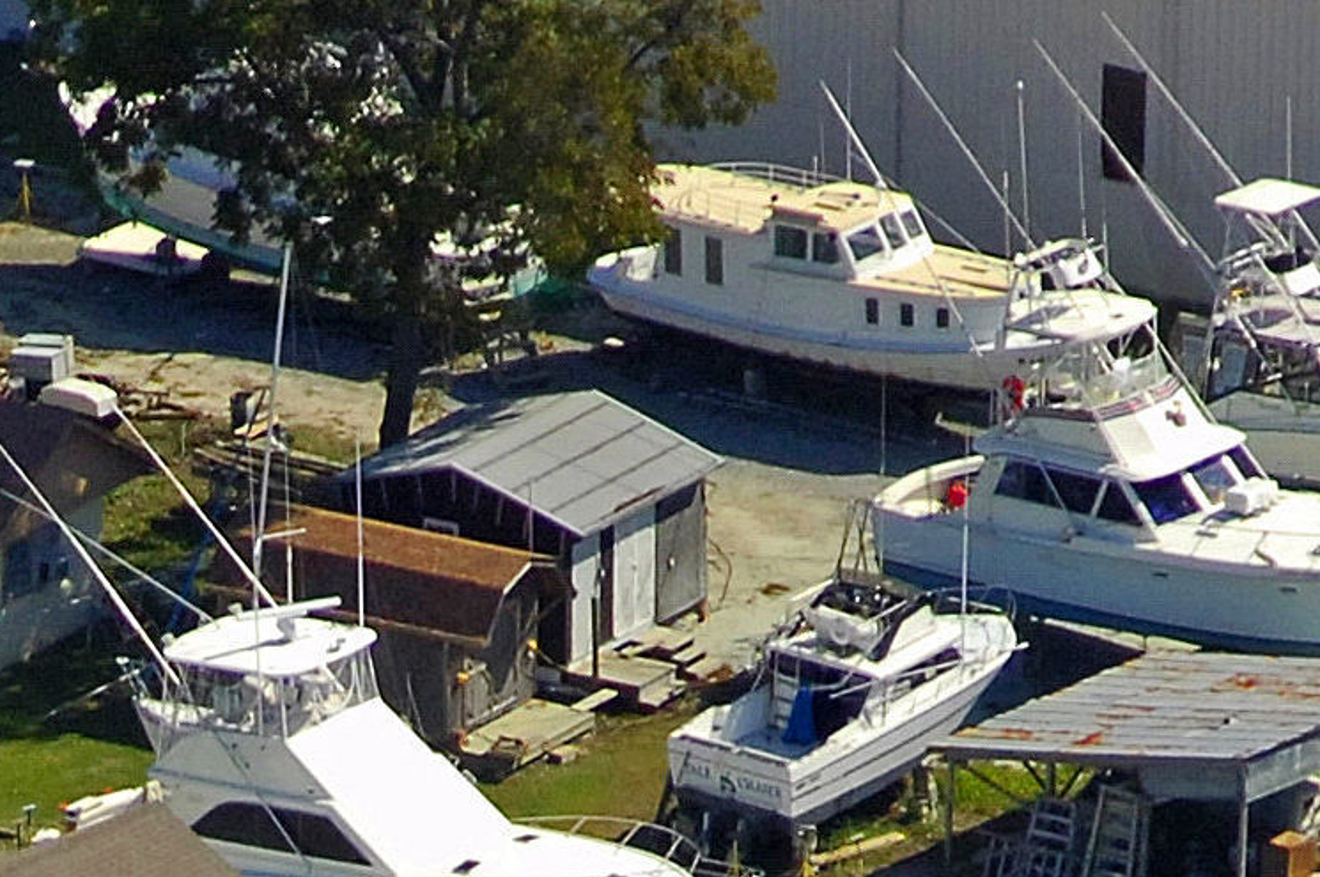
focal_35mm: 734
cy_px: 2013
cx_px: -182
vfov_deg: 1.9
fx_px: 26879
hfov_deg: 2.8
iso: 400
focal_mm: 85
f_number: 8.5
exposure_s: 1/1000
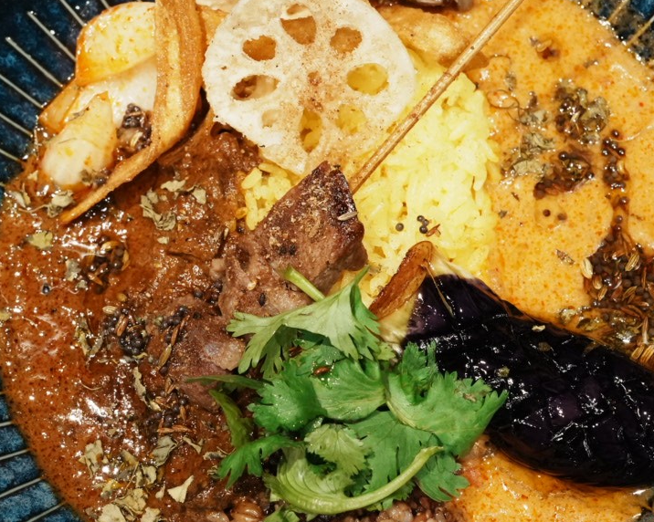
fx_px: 1354
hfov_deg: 27.1
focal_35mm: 70
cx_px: 355
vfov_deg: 21.8
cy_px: 254
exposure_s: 1/250
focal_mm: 33
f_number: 6.3
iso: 4000
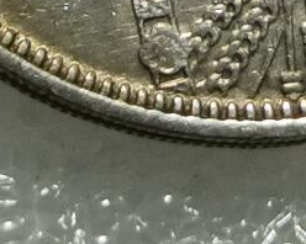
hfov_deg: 4.9
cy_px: -327
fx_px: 3593
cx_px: 192
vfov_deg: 3.8
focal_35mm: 397
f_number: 1.9
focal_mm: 6.67
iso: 64
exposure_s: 1/100
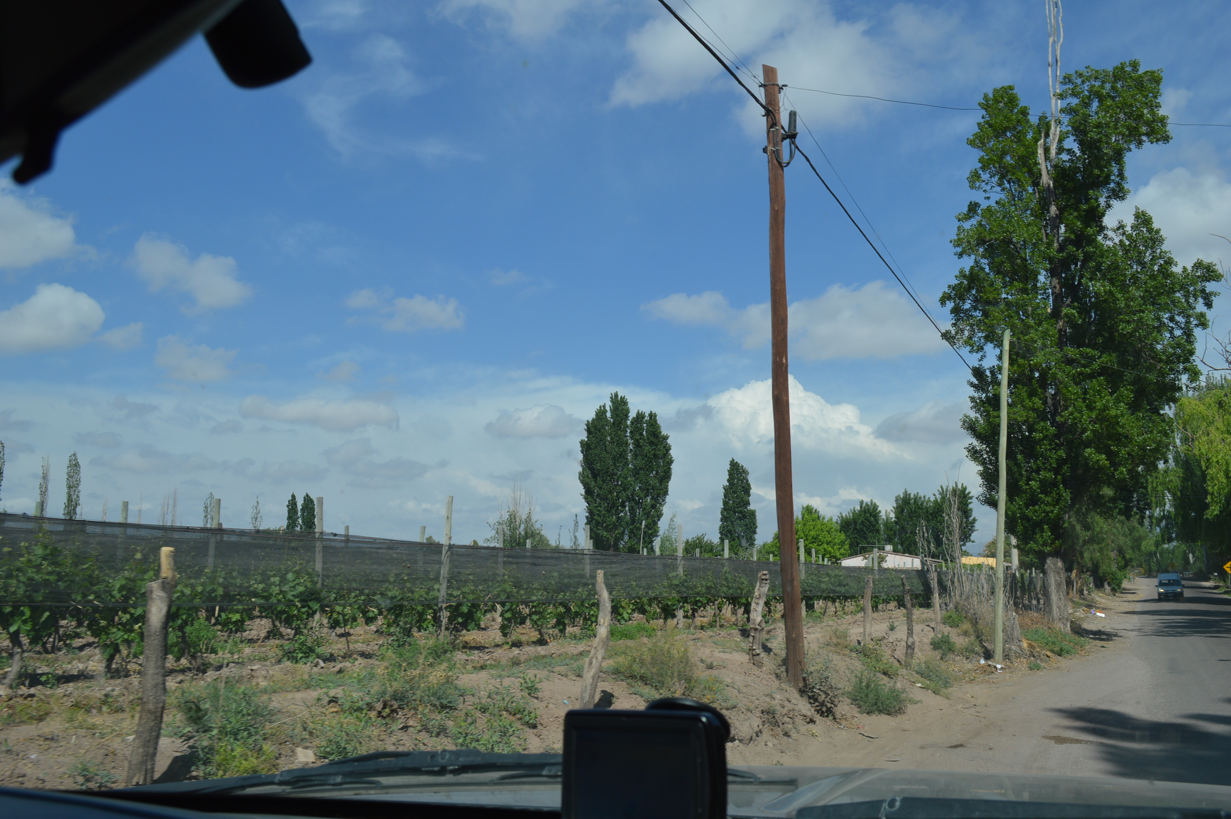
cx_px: 616
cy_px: 410
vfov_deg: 39.9
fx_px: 1127
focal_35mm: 33
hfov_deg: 57.3
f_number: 9
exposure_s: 1/320
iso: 100
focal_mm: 22
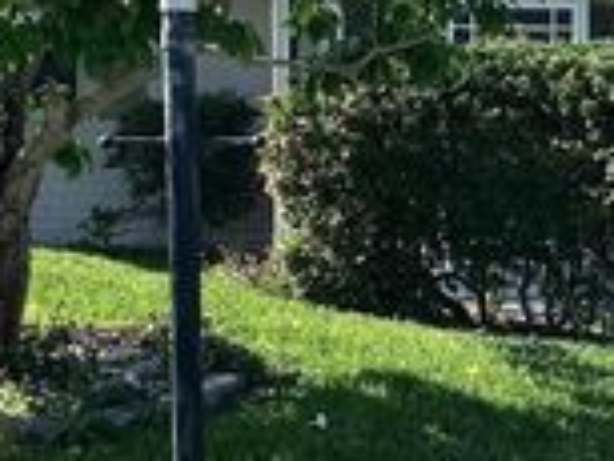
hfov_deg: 19.0
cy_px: 218
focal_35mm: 101
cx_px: 598
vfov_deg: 14.7
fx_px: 1793
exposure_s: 1/823
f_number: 2.4
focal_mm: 3.3
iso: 25
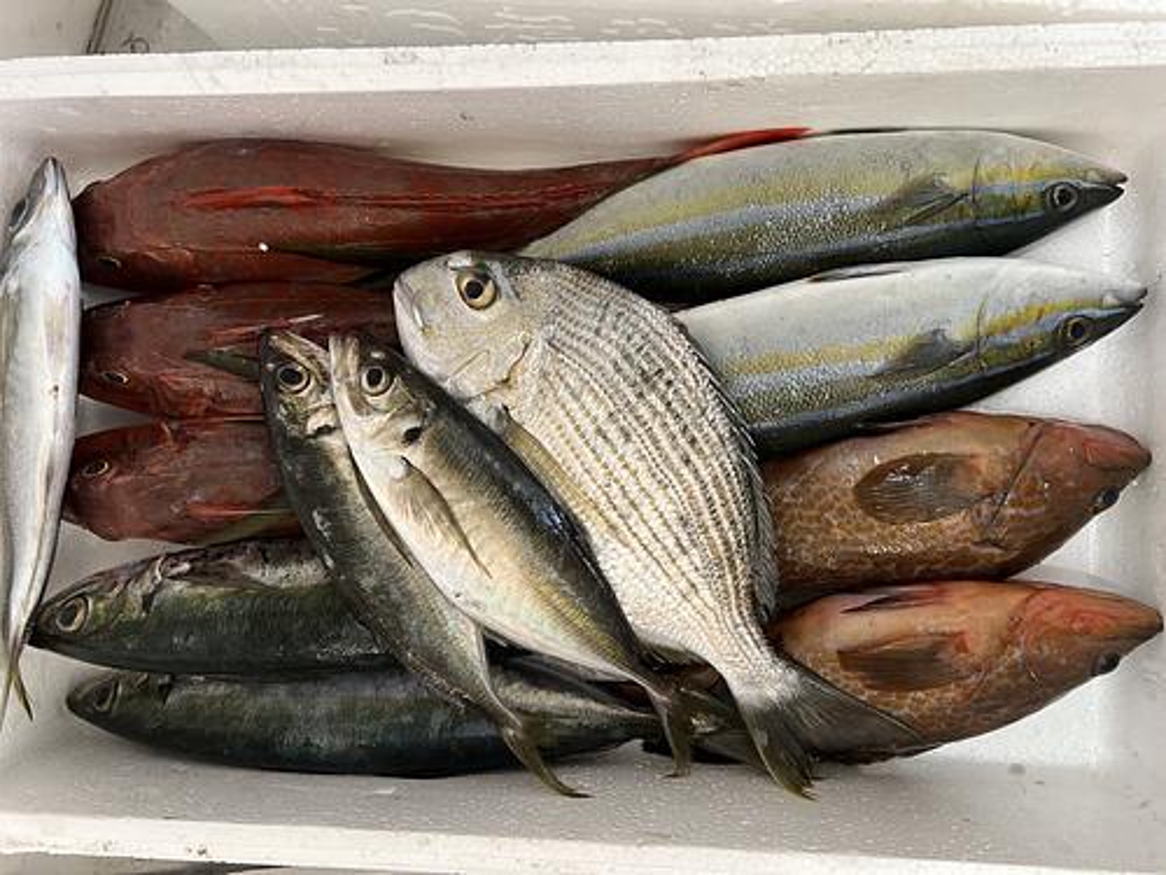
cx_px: 583
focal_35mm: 26
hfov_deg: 67.3
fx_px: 876
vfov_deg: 53.1
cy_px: 438
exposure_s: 1/120
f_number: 1.5
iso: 100
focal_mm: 5.7
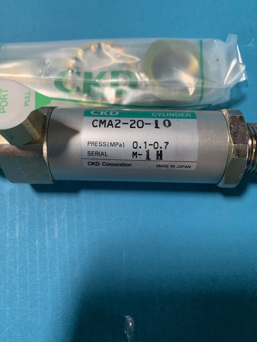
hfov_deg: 53.1
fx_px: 257
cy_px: 171
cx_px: 128
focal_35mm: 26
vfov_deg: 67.3
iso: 250
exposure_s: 1/60
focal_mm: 4.25
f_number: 1.8
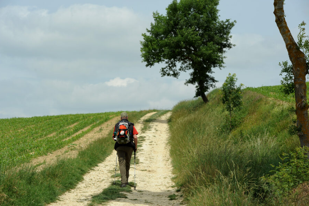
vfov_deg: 11.7
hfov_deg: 17.5
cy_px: 103
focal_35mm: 117
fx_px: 1004
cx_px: 154
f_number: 8
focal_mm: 116
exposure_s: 1/640
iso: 200
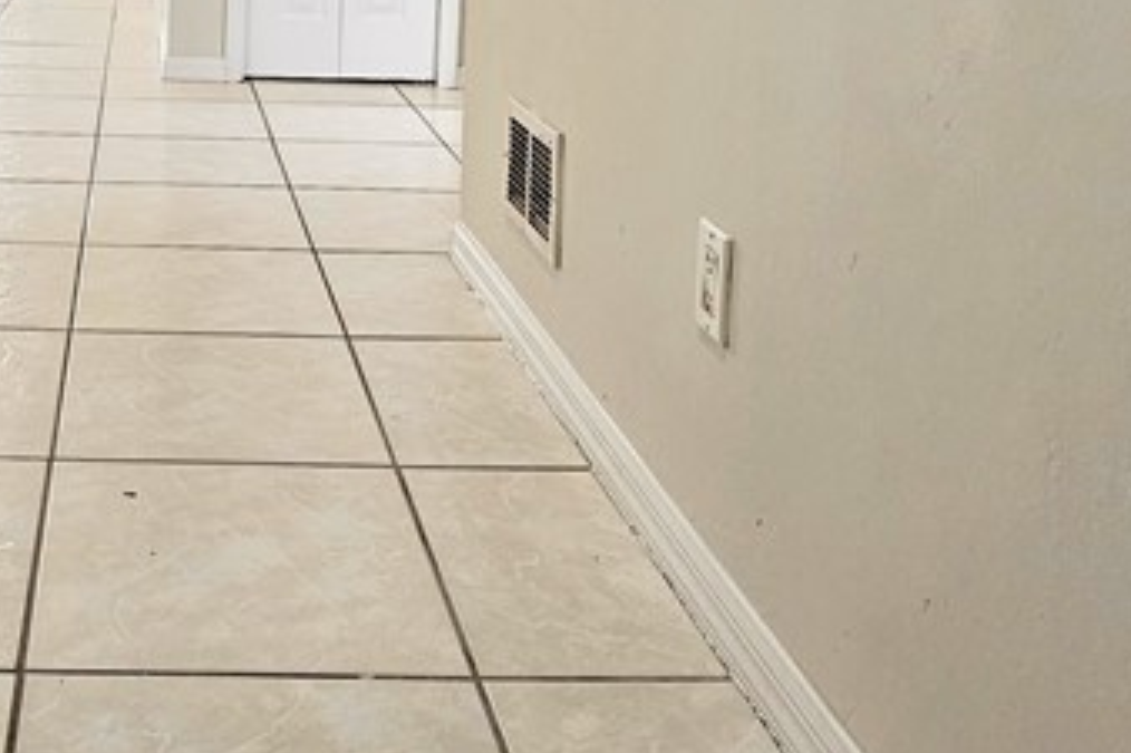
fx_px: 1287
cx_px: 187
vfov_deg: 27.6
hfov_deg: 44.5
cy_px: -204
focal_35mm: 41
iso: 100
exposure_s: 1/60
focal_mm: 2.2
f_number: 2.2
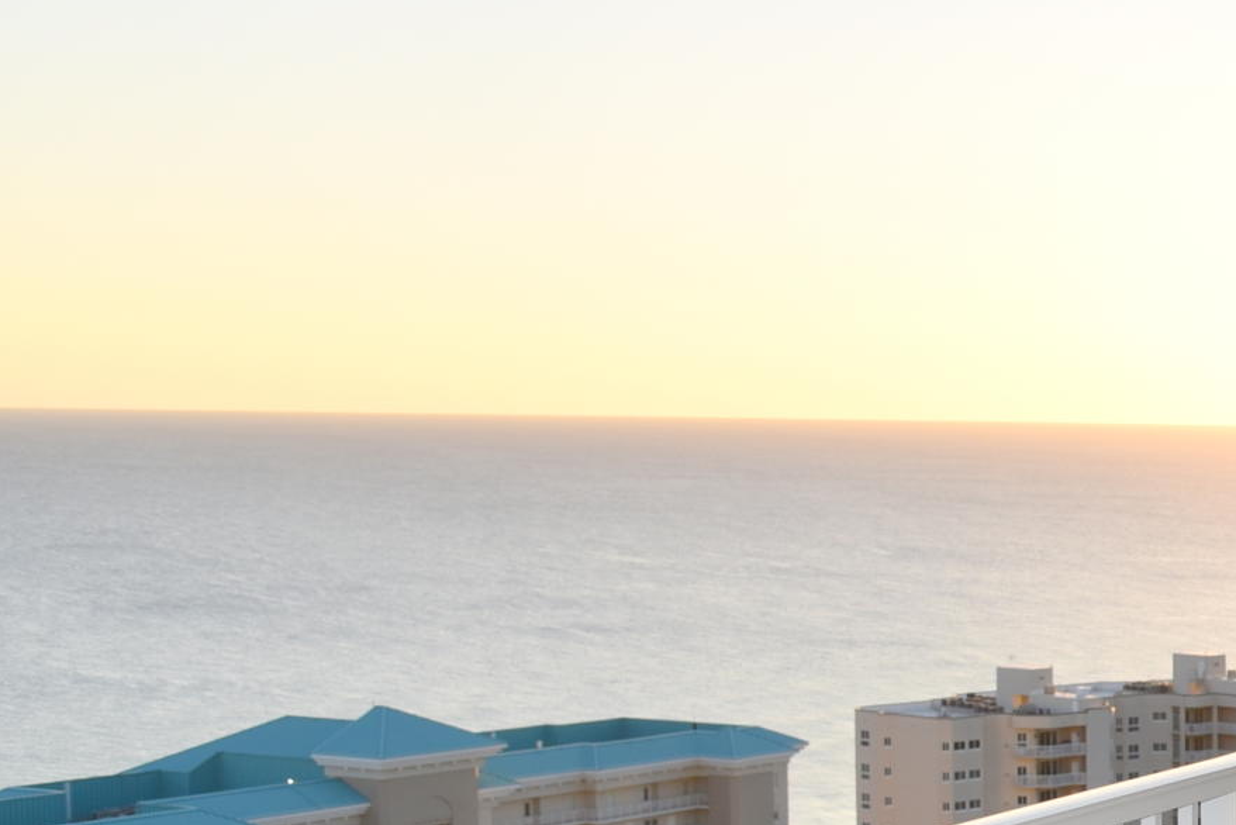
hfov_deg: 20.2
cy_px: 662
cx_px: 1998
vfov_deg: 16.5
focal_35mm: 82
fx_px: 2816
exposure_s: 1/160
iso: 100
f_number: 6.3
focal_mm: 24
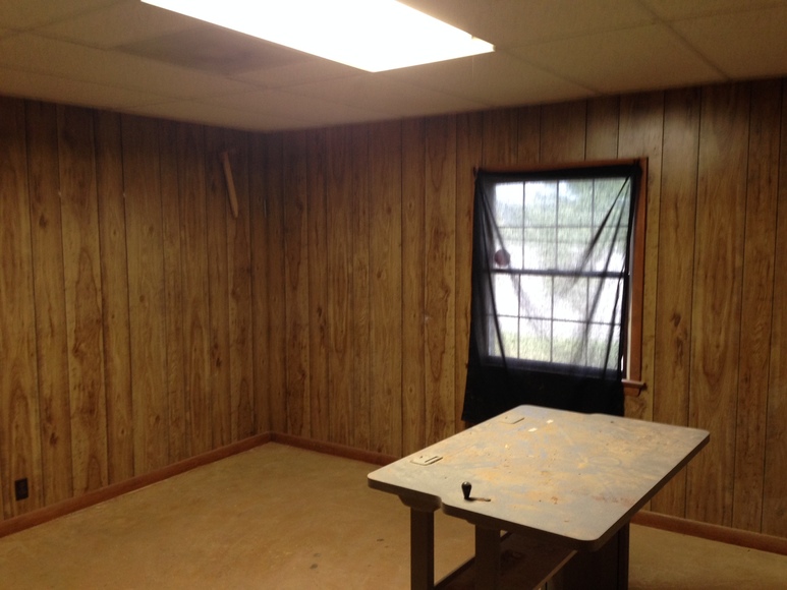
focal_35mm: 33
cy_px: 295
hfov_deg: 55.3
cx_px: 394
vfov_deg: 43.0
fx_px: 750
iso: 100
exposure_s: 1/20
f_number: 2.4
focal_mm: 4.12
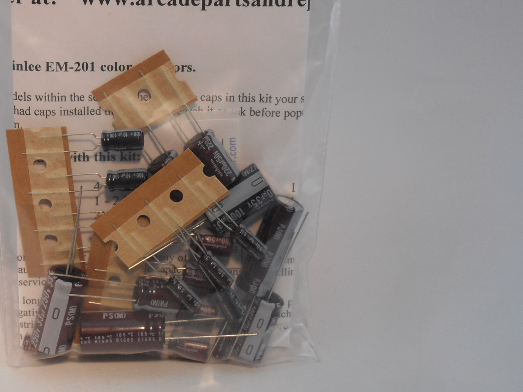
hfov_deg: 20.2
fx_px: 1465
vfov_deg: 15.2
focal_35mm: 97
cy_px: 107
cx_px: 165
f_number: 5.1
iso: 125
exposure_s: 1/30
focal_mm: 10.5
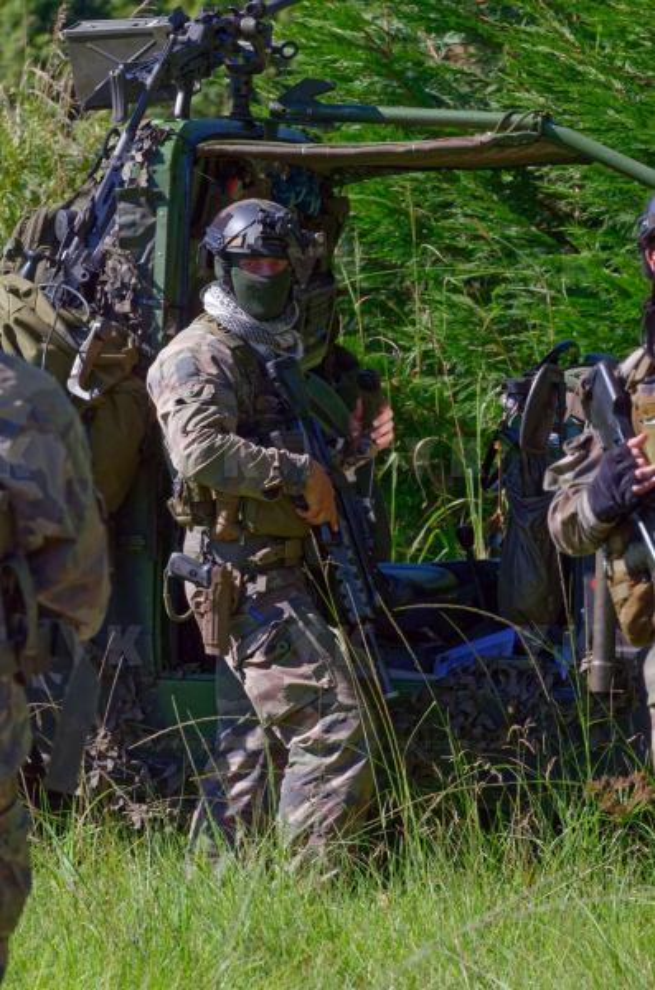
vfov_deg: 6.9
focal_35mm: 300
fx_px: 8230
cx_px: 328
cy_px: 495
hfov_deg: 4.6
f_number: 11
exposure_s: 1/400
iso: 200
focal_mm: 200
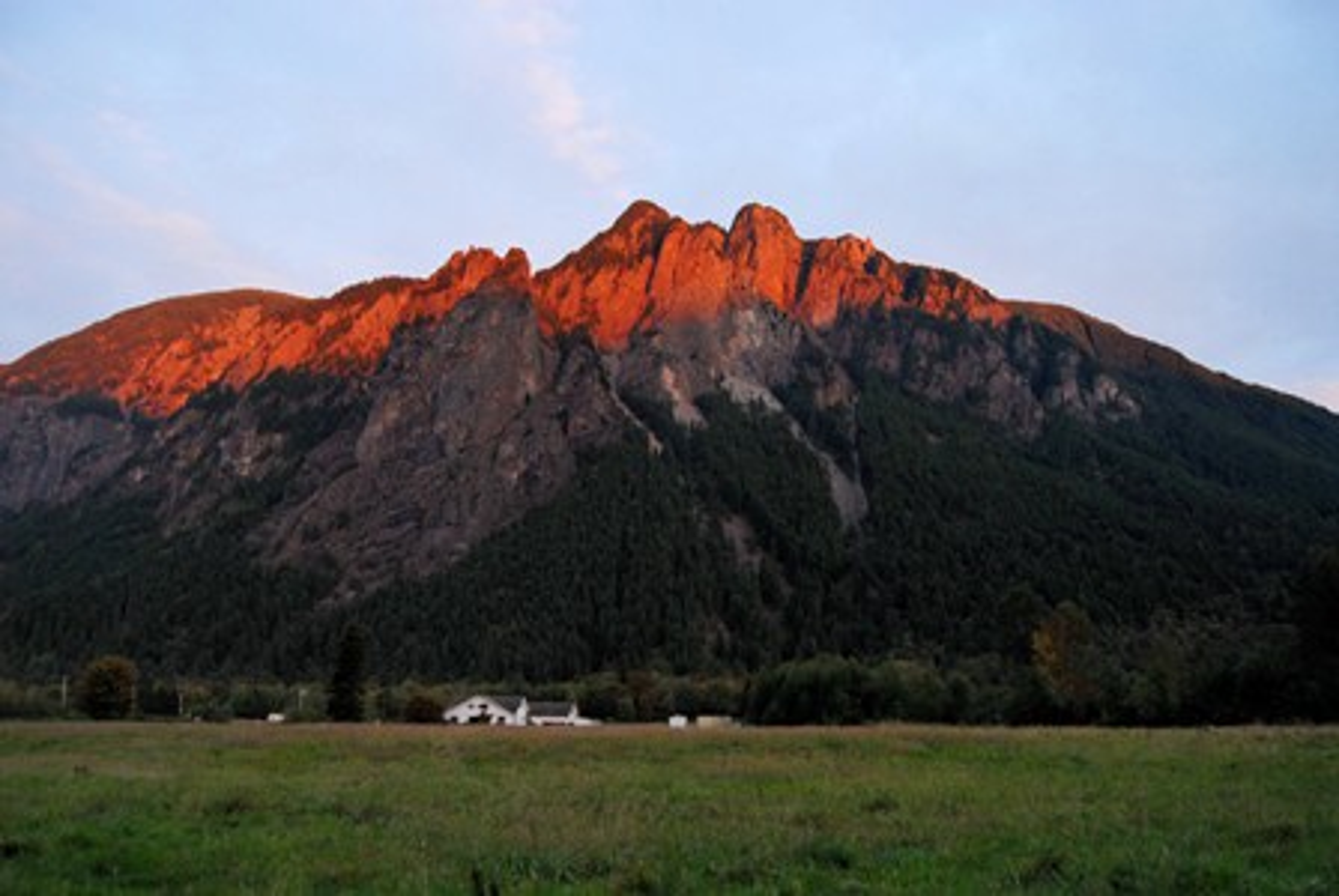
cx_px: 670
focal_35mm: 27
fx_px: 1006
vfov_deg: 48.1
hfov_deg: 67.3
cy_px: 448
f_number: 4.5
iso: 400
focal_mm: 18
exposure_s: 1/80
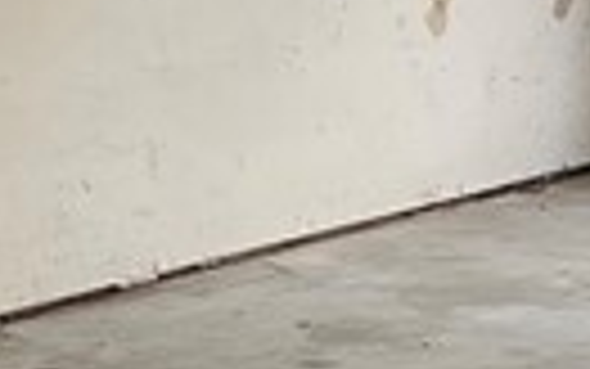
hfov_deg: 9.1
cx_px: 1248
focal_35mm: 215
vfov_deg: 6.1
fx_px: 3459
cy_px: 360
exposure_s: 1/982
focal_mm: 5.7
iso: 50
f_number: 1.5
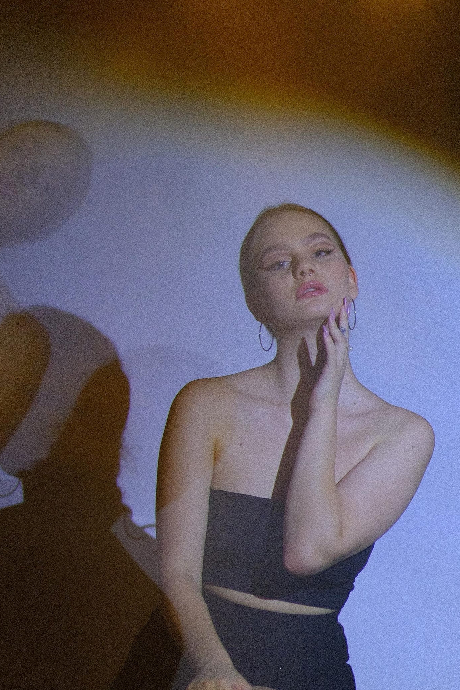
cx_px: 121
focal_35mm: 156
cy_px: 590
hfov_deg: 8.8
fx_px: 2991
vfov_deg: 13.1
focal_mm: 56
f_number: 1.2
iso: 1250
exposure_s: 1/85
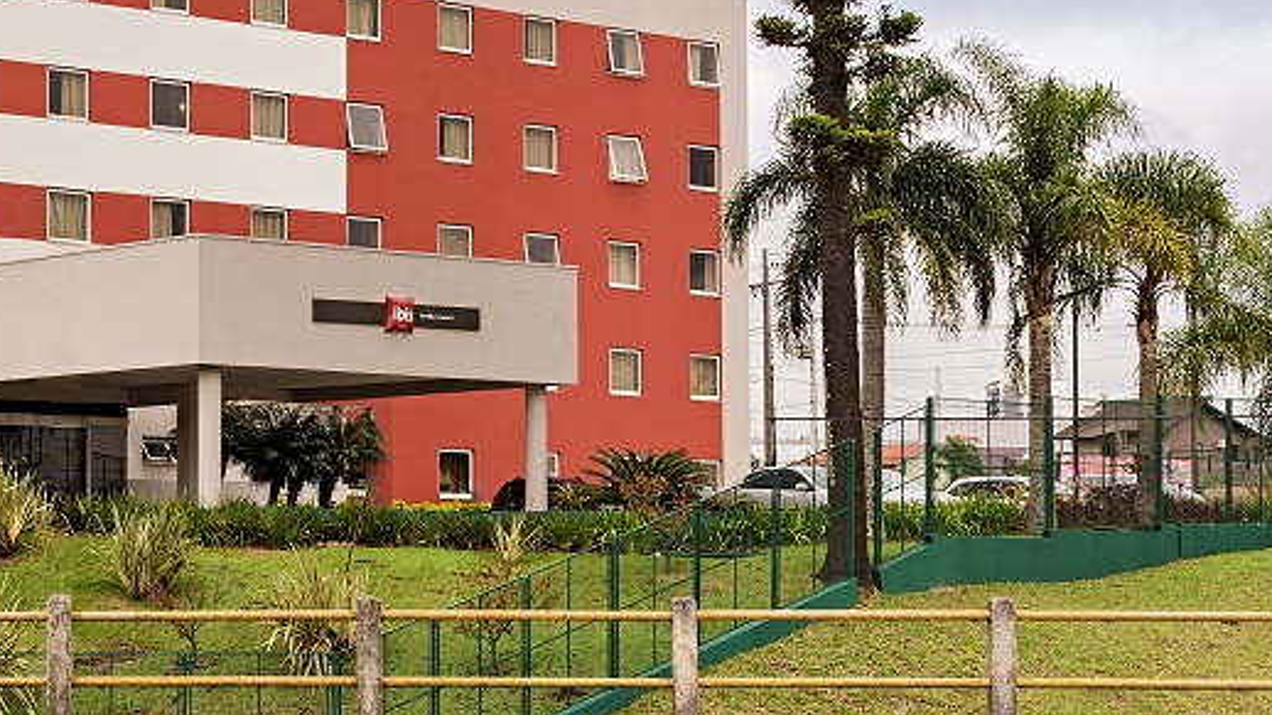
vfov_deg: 13.0
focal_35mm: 91
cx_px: 130
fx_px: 3068
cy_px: -97
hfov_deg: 22.8
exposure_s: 1/80
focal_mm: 45
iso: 100
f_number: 11
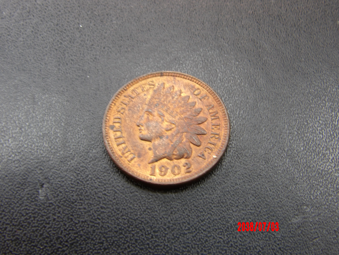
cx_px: 170
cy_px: 128
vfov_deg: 28.6
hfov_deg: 37.5
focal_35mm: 51
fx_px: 499
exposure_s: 1/17
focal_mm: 9.2
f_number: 5.3
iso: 200
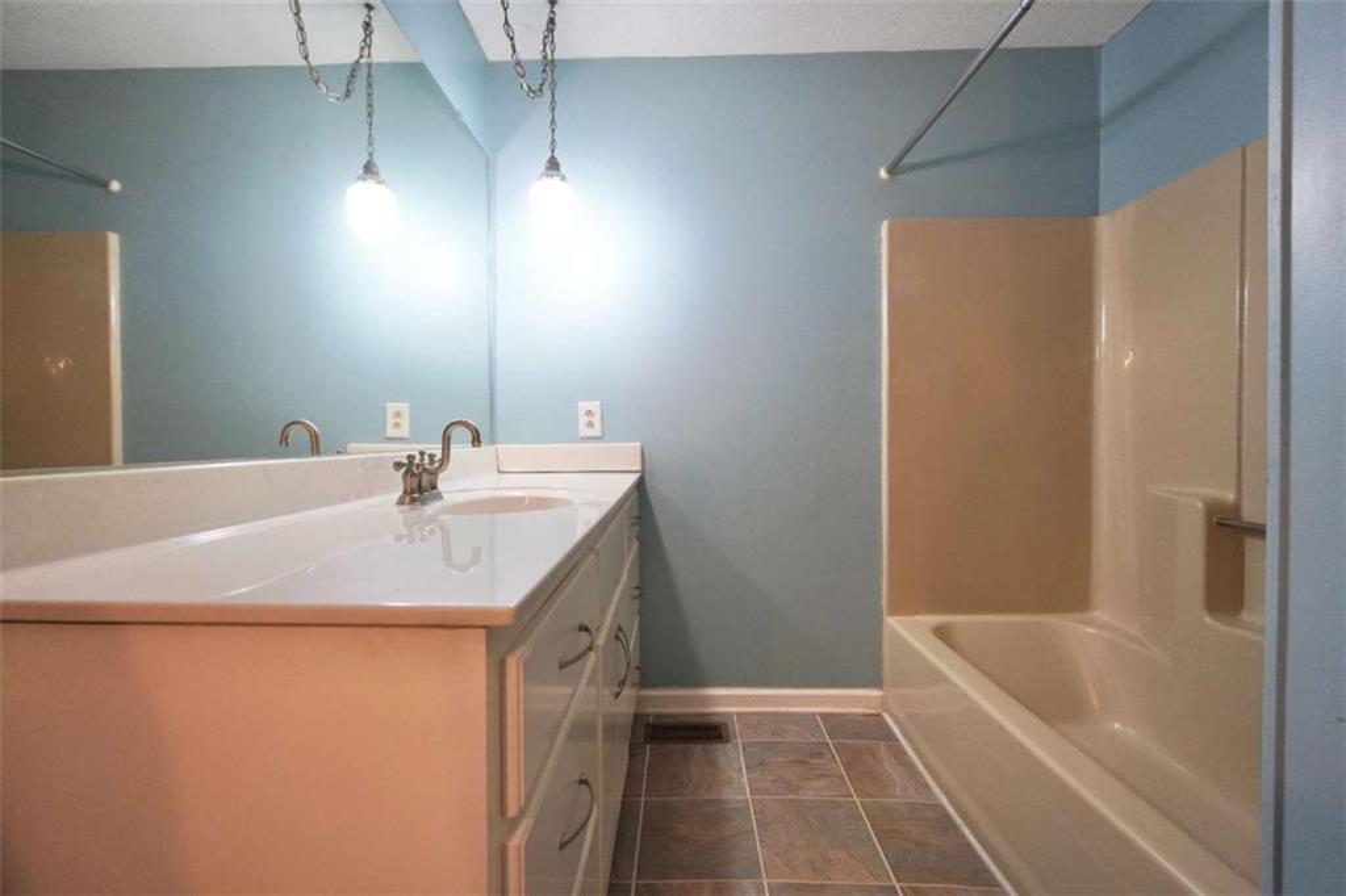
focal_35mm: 16
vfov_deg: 74.6
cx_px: 673
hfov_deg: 97.6
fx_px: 589
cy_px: 448
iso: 400
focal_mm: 10.5
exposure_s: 1/25
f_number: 4.5
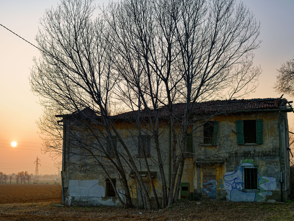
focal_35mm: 55
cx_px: 138
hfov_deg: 34.9
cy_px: 112
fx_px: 467
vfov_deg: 26.6
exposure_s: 1/320
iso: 200
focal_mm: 50
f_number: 5.6
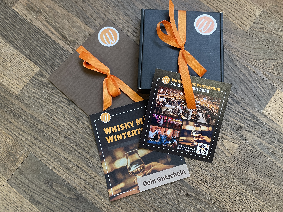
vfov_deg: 53.1
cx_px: 142
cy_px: 106
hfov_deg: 67.3
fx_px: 213
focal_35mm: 26
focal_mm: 4.2
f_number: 1.6
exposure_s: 1/50
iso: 160
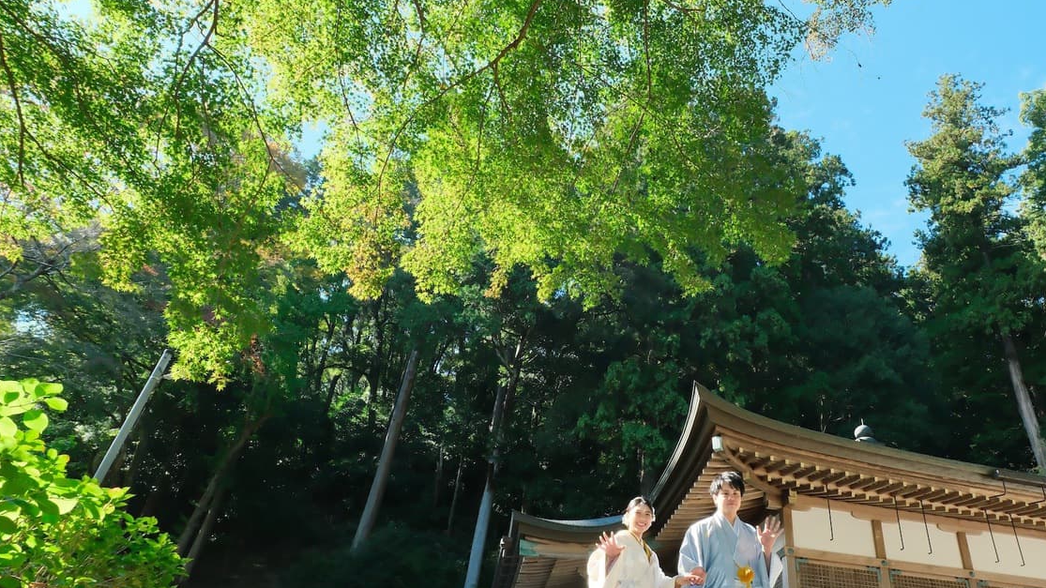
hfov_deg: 77.0
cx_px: 665
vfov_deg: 49.4
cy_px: 327
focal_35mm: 23
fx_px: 638
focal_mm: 11
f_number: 6.3
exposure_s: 1/250
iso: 800
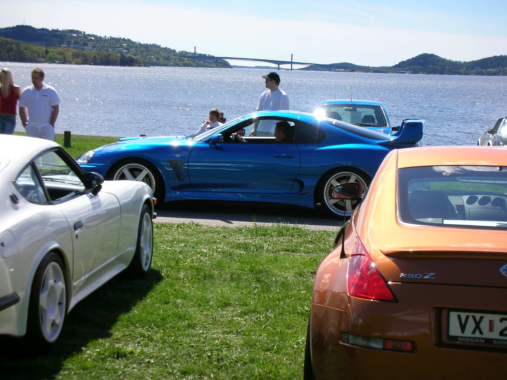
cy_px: 190
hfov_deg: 26.7
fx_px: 1069
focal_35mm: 73
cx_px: 254
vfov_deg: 20.2
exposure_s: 1/350
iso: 50
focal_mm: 12.2
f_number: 4.4
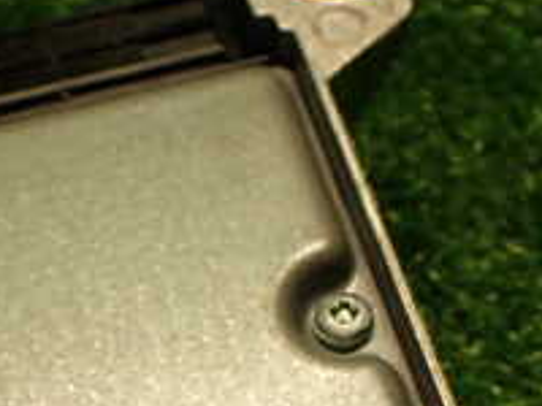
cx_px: 62
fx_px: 1503
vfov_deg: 15.0
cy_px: 441
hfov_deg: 20.1
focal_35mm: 96
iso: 200
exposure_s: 1/40
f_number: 2.4
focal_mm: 5.79
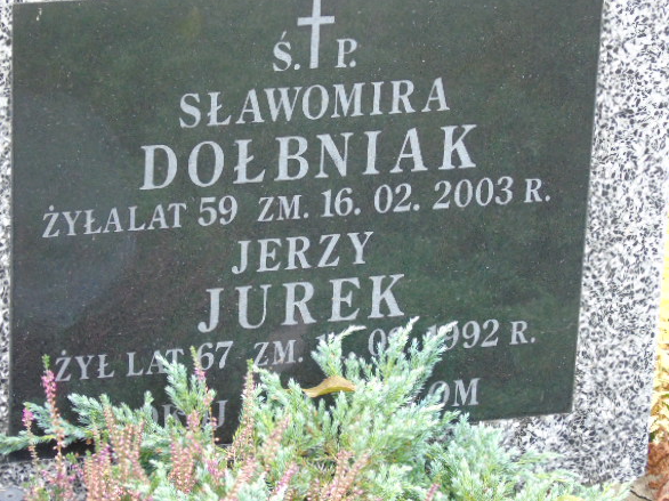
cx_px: 338
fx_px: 3419
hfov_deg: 11.2
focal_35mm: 177
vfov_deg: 8.4
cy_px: 234
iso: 500
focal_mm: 29
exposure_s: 1/60
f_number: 4.9
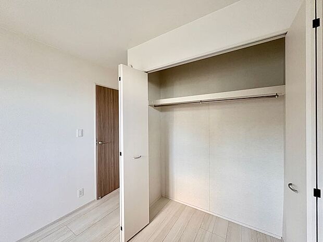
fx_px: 131
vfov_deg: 85.7
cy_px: 121
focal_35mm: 14
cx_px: 162
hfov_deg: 102.1
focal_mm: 2.22
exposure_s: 1/60
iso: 250
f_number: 2.2
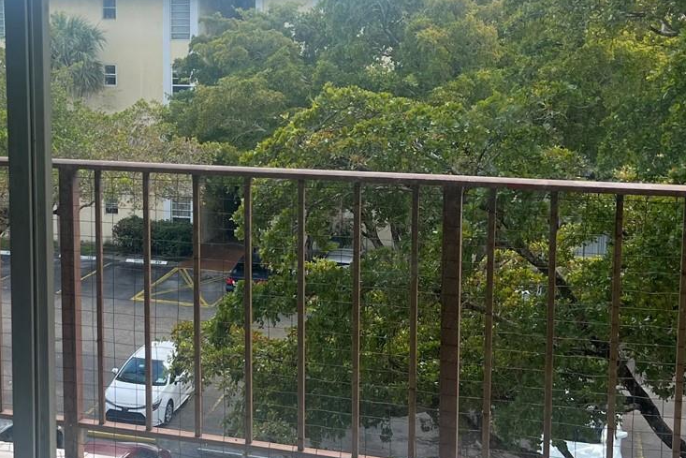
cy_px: 164
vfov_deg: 22.9
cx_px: 148
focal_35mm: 59
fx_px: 1124
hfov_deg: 33.1
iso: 50
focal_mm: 5.7
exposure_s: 1/1183
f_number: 1.5
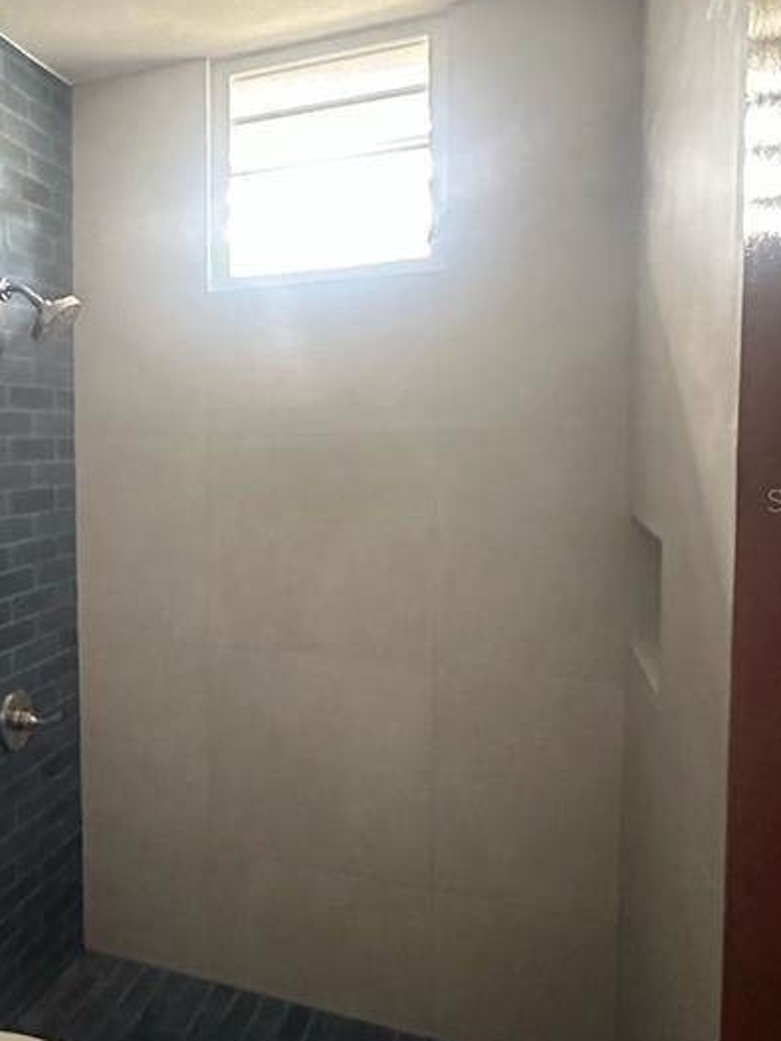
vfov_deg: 56.8
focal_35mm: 32
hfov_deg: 39.4
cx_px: 16
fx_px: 962
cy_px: 500
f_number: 2.2
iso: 1250
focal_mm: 2.22
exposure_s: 1/41
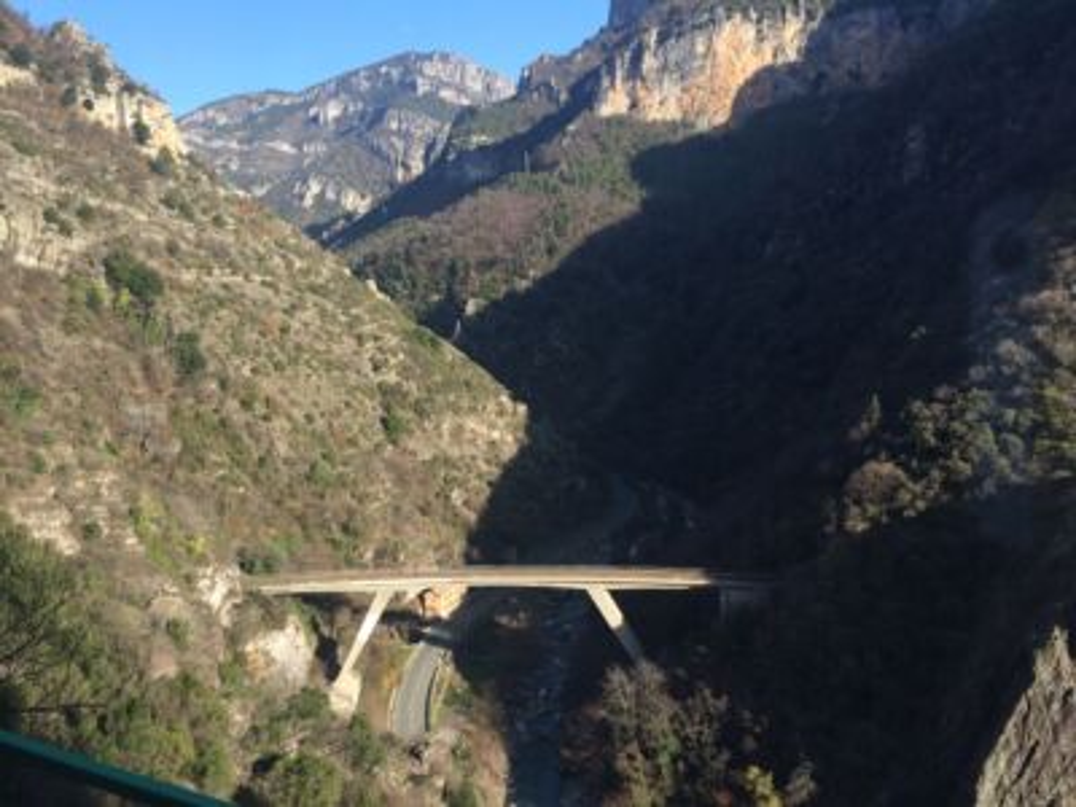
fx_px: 901
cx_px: 538
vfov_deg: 48.2
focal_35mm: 29
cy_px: 404
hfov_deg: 61.7
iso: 32
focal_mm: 4.15
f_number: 2.2
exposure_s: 1/273
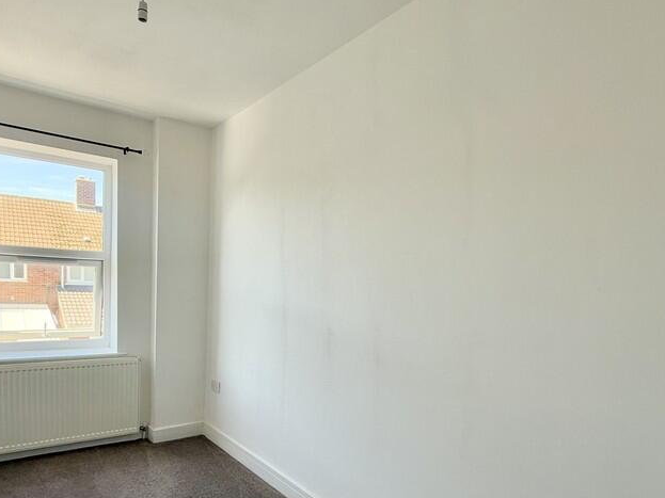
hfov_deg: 73.7
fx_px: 442
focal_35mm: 23
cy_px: 319
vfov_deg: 57.9
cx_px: 298
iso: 64
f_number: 2.2
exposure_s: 1/130
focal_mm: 2.22
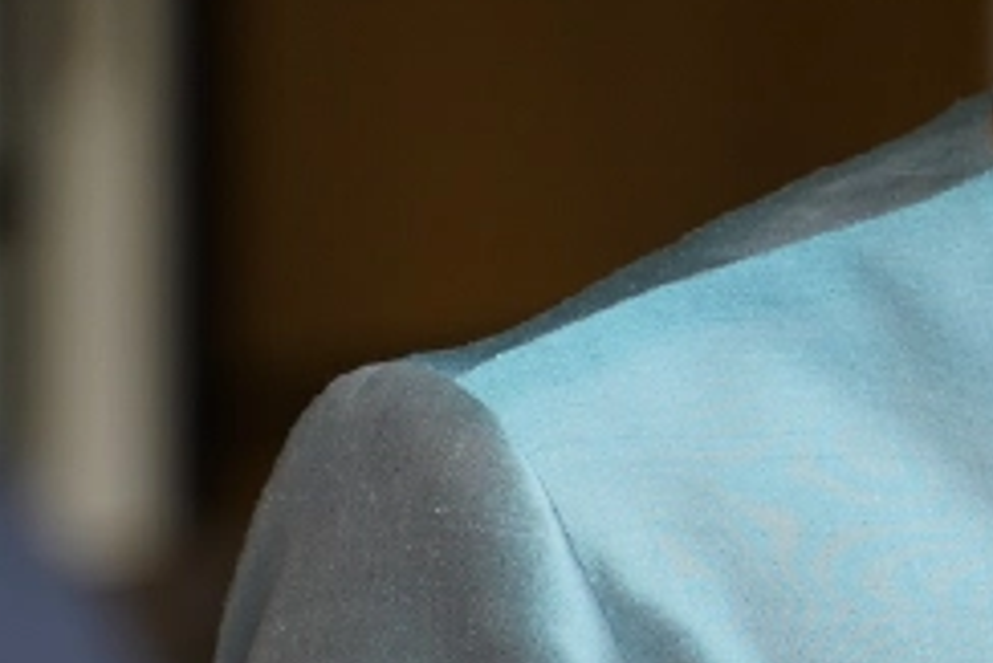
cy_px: 212
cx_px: 2108
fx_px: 10432
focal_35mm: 378
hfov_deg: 5.3
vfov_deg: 3.6
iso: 200
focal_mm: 66
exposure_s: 1/200
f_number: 2.8
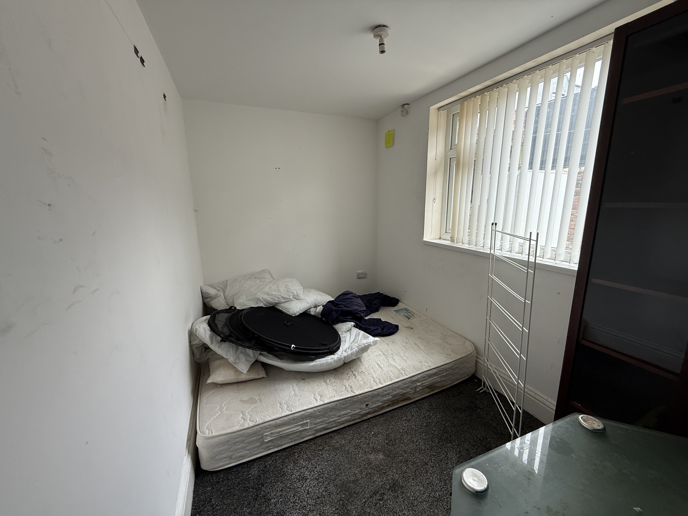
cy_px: 258
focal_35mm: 14
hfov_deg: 102.1
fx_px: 278
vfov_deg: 85.7
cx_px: 344
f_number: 2.2
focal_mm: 2.22
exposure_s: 1/99
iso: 160
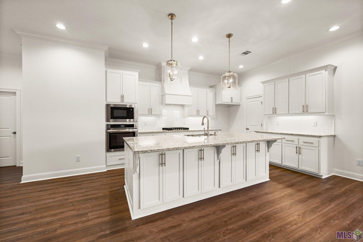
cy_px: 121
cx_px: 182
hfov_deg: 104.3
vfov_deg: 81.1
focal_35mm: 14
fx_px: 141
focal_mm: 14
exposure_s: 1/8
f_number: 10
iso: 200
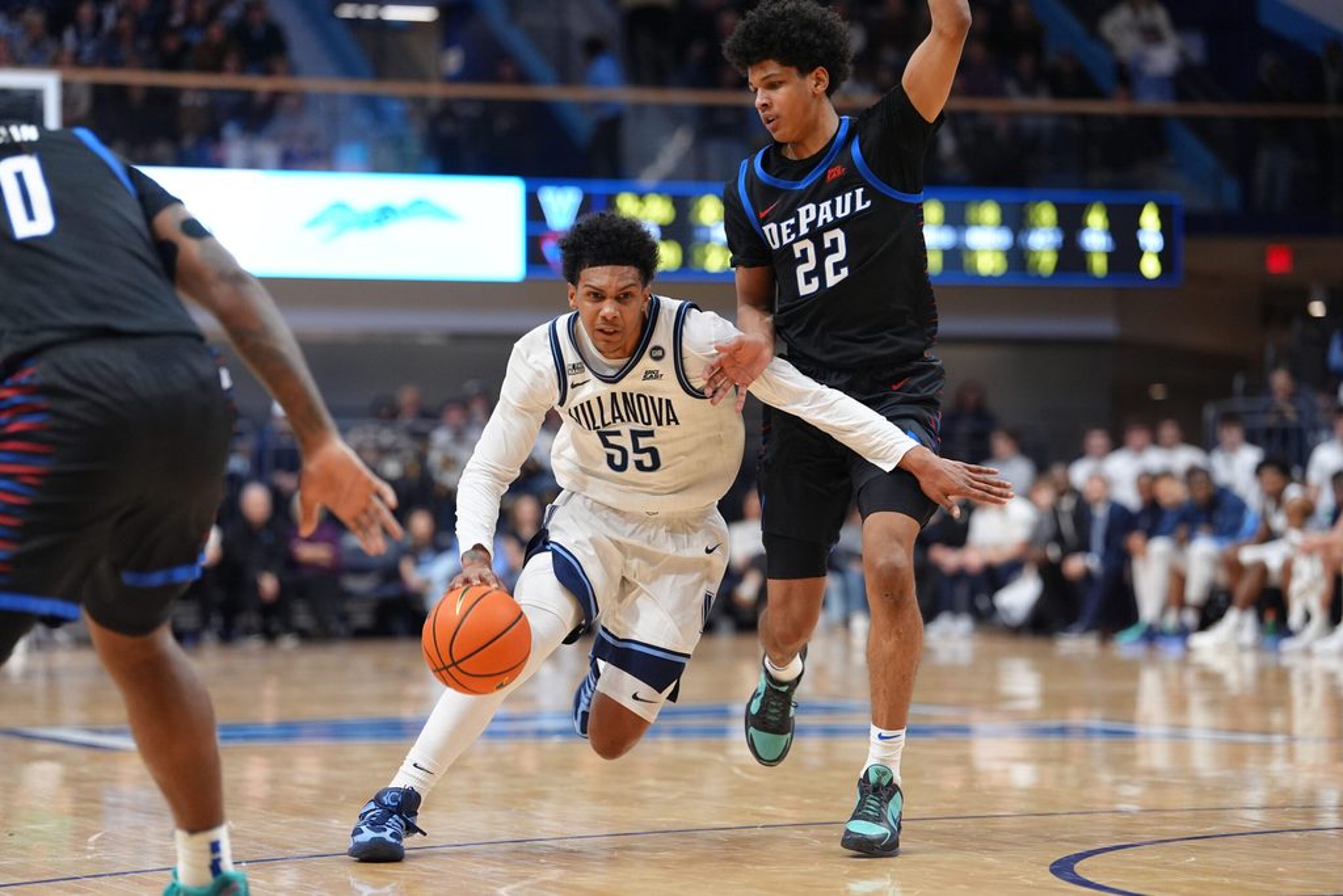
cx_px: 672
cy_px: 448
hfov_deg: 19.3
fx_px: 3955
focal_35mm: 106
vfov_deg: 12.9
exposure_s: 1/2000
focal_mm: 106
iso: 2500
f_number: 2.2
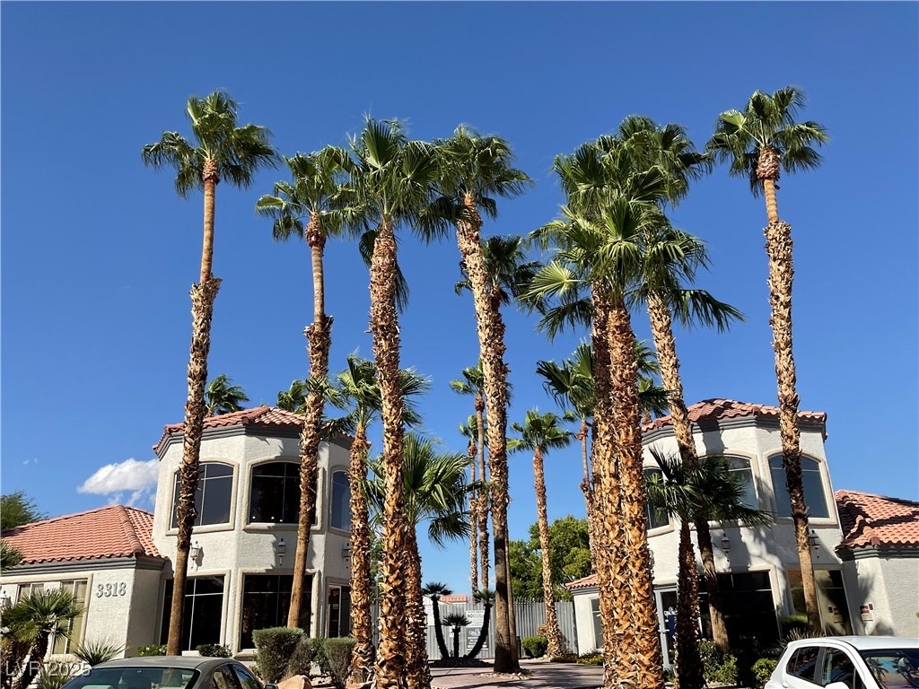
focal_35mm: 29
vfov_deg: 48.2
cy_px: 344
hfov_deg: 61.7
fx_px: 770
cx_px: 460
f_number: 1.8
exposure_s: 1/1848
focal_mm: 3
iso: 16
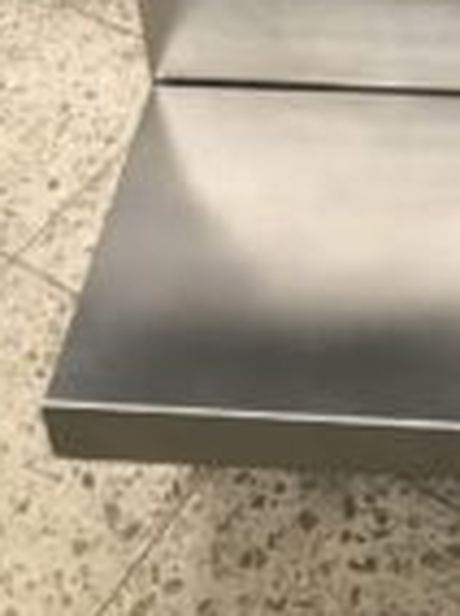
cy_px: -234
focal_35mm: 79
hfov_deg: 18.2
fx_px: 1404
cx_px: 456
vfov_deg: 21.7
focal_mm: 3.99
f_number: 1.8
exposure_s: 1/17
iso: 40
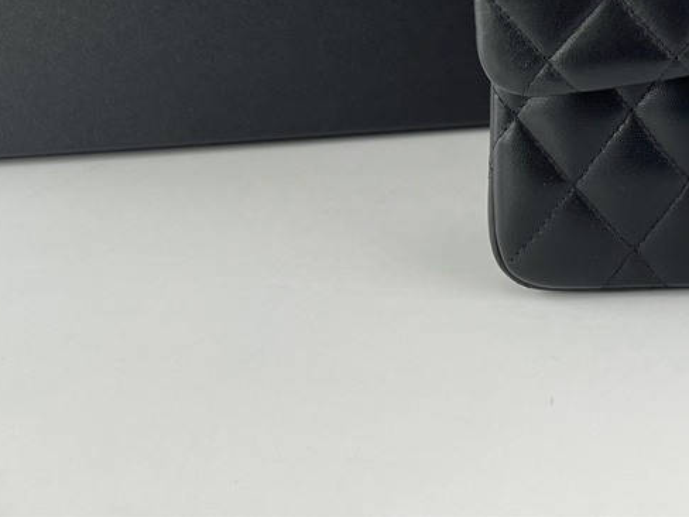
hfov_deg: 26.8
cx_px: 826
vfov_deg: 21.2
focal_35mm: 64
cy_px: -116
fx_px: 1274
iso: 32
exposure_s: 1/144
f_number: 1.6
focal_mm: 4.2
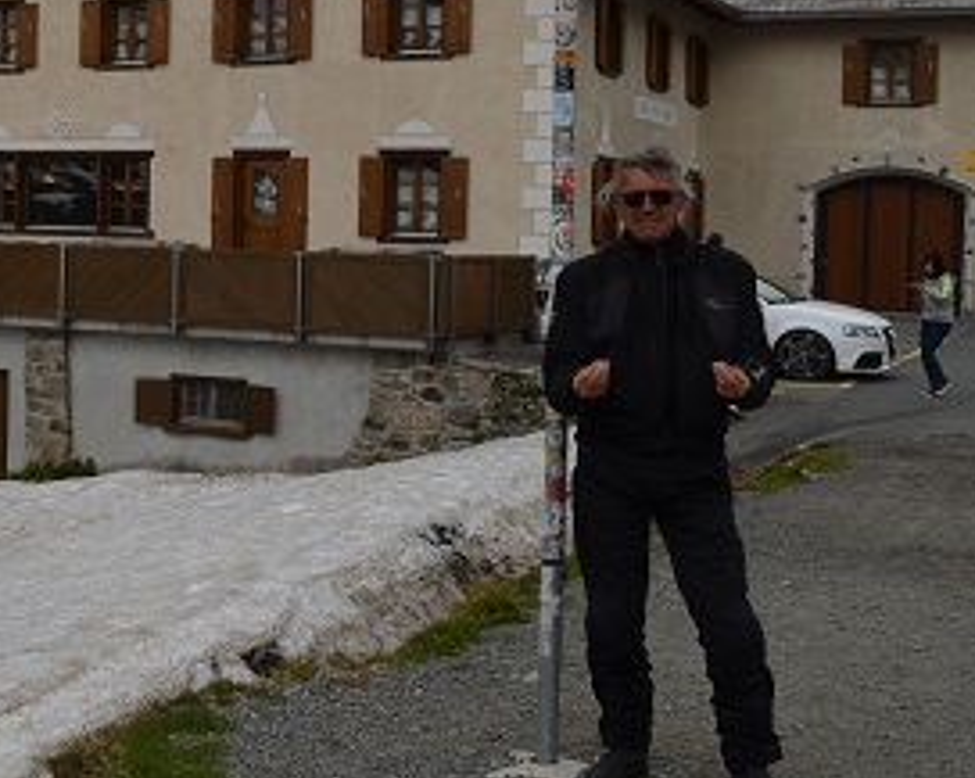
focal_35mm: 62
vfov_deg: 24.4
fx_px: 1787
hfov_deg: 28.3
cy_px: 260
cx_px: -47
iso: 100
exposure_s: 1/250
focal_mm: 20
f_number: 8
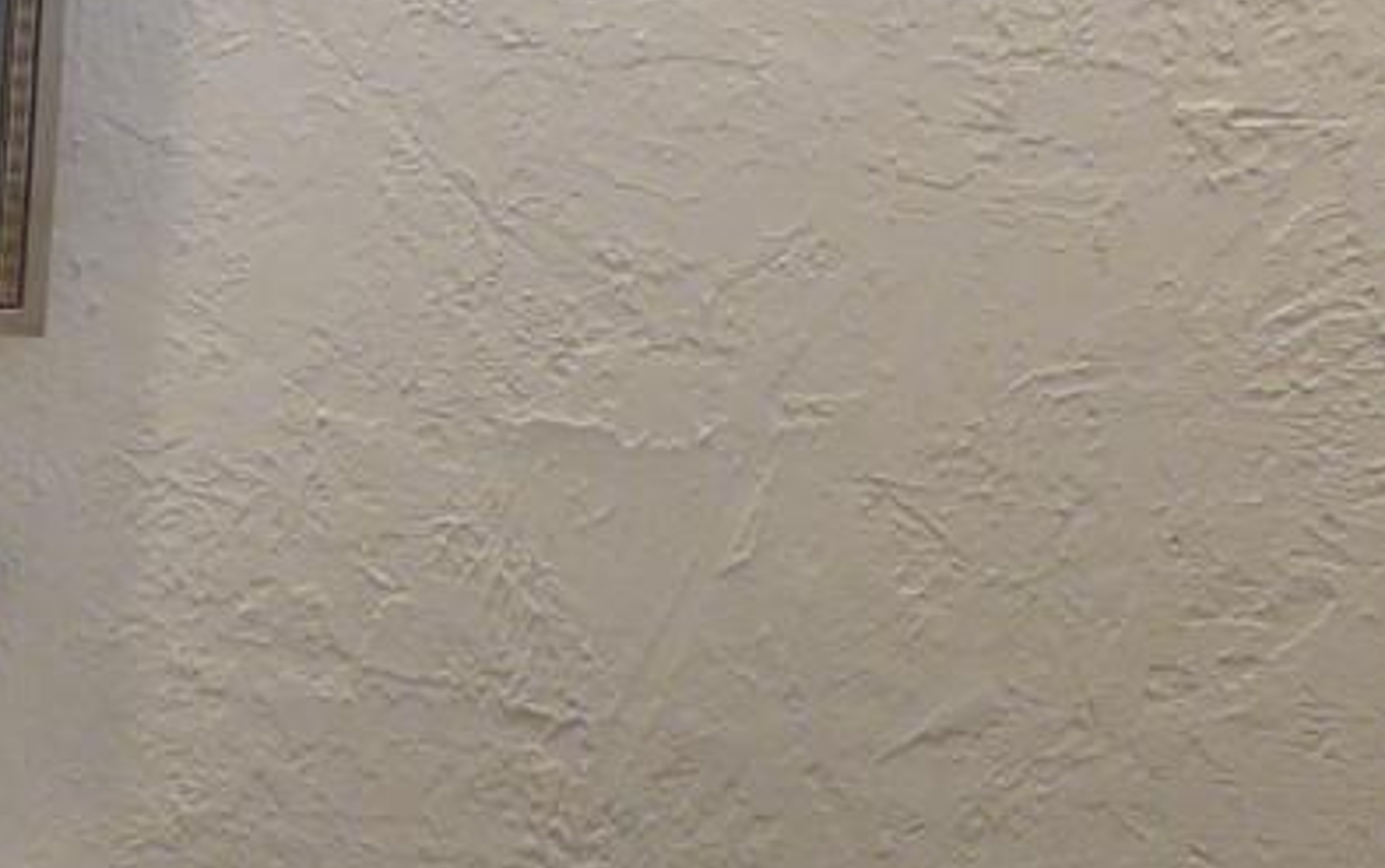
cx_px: -482
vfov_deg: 15.1
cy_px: 759
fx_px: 3249
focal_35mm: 86
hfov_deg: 21.4
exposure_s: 1/60
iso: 200
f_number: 2.8
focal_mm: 3.58
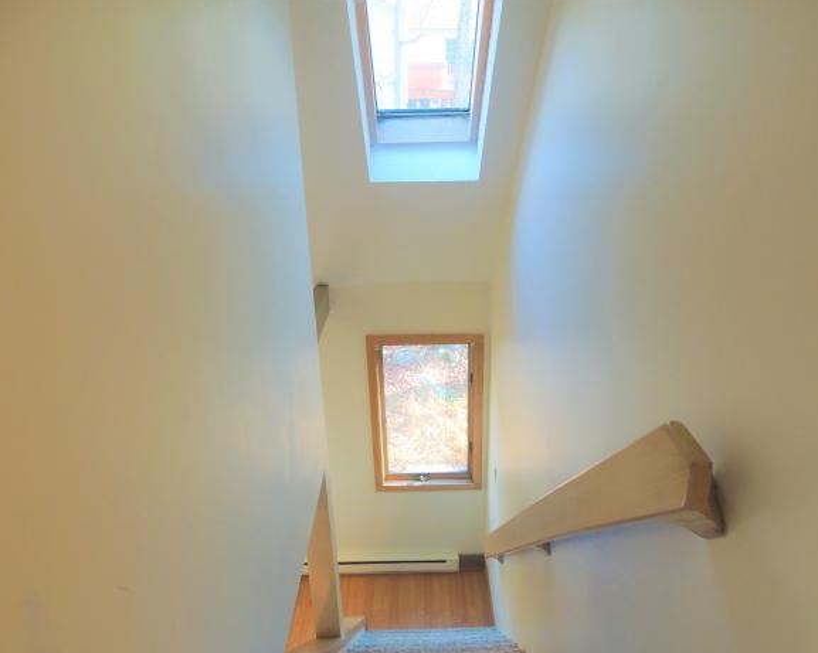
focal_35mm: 26
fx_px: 629
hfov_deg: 66.0
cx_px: 420
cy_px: 336
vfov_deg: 54.9
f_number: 3
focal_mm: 4.3
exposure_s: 1/30
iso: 200
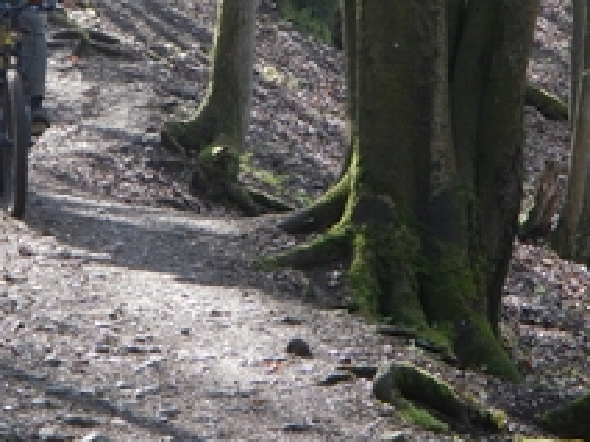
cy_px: 39
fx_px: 4500
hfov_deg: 7.5
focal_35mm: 264
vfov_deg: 5.6
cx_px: 131
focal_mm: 25
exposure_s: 1/200
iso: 400
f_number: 4.8
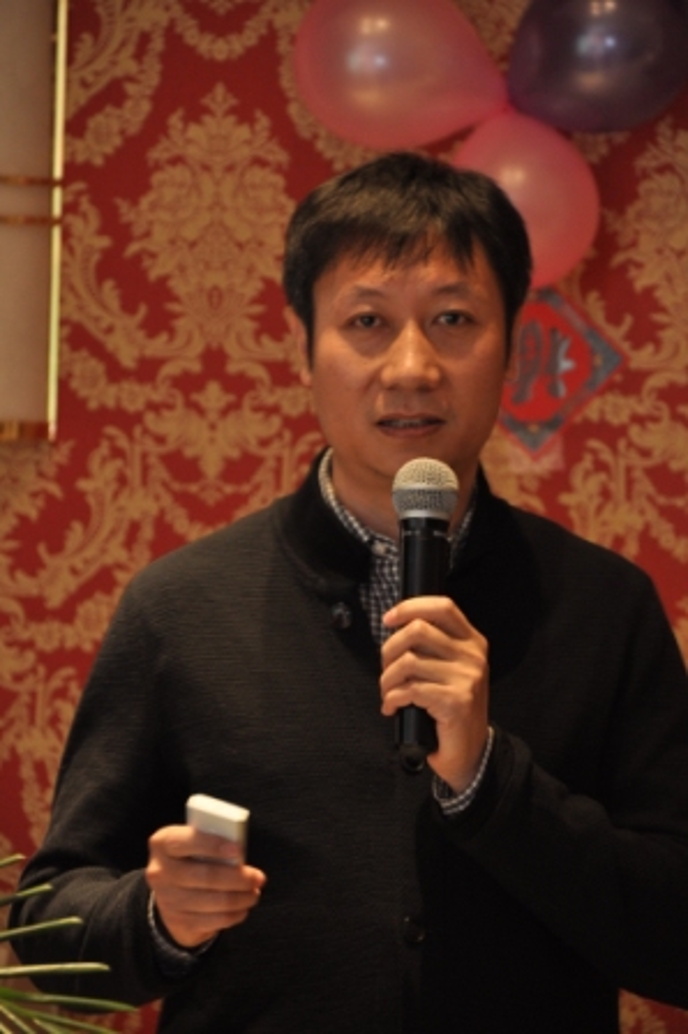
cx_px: 344
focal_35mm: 270
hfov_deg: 5.1
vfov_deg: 7.6
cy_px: 517
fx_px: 7751
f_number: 6
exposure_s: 1/30
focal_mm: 180
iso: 640
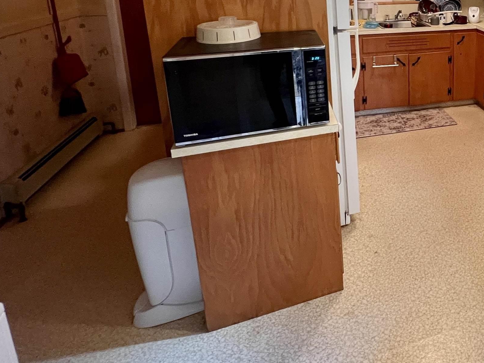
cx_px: 458
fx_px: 350
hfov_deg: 56.9
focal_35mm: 25
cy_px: 62
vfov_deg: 50.8
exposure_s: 1/60
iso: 500
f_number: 1.8
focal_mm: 1.57
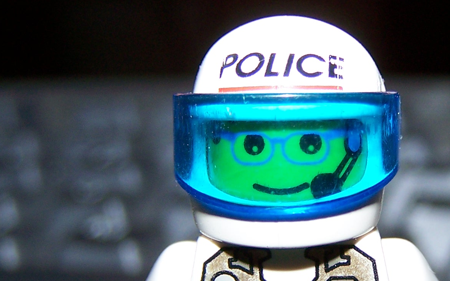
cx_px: 335
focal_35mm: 97
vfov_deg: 13.5
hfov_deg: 21.2
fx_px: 1190
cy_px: 182
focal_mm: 6.3
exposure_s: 1/60
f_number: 2.8
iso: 80
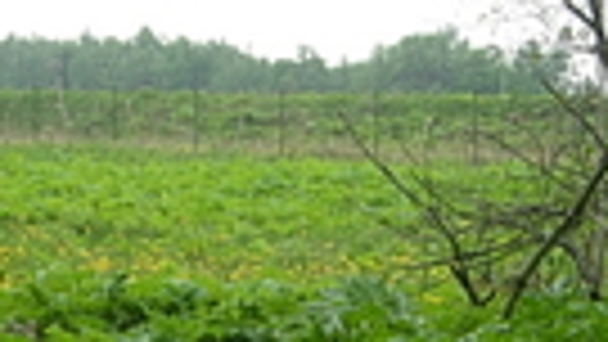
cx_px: 275
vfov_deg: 9.3
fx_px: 2112
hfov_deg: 16.4
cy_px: 252
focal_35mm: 131
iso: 50
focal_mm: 7.5
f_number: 4.3
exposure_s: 1/209
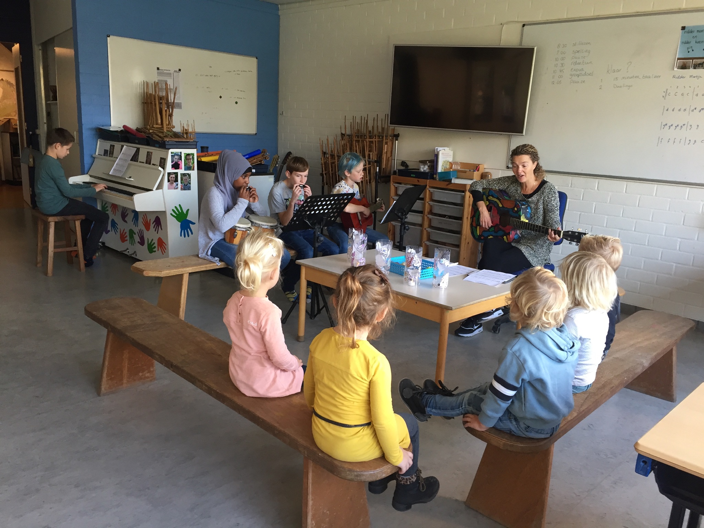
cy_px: 264
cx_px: 352
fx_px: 590
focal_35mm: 29
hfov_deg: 61.7
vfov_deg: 48.2
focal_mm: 4.15
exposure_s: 1/33
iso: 80
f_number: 2.2
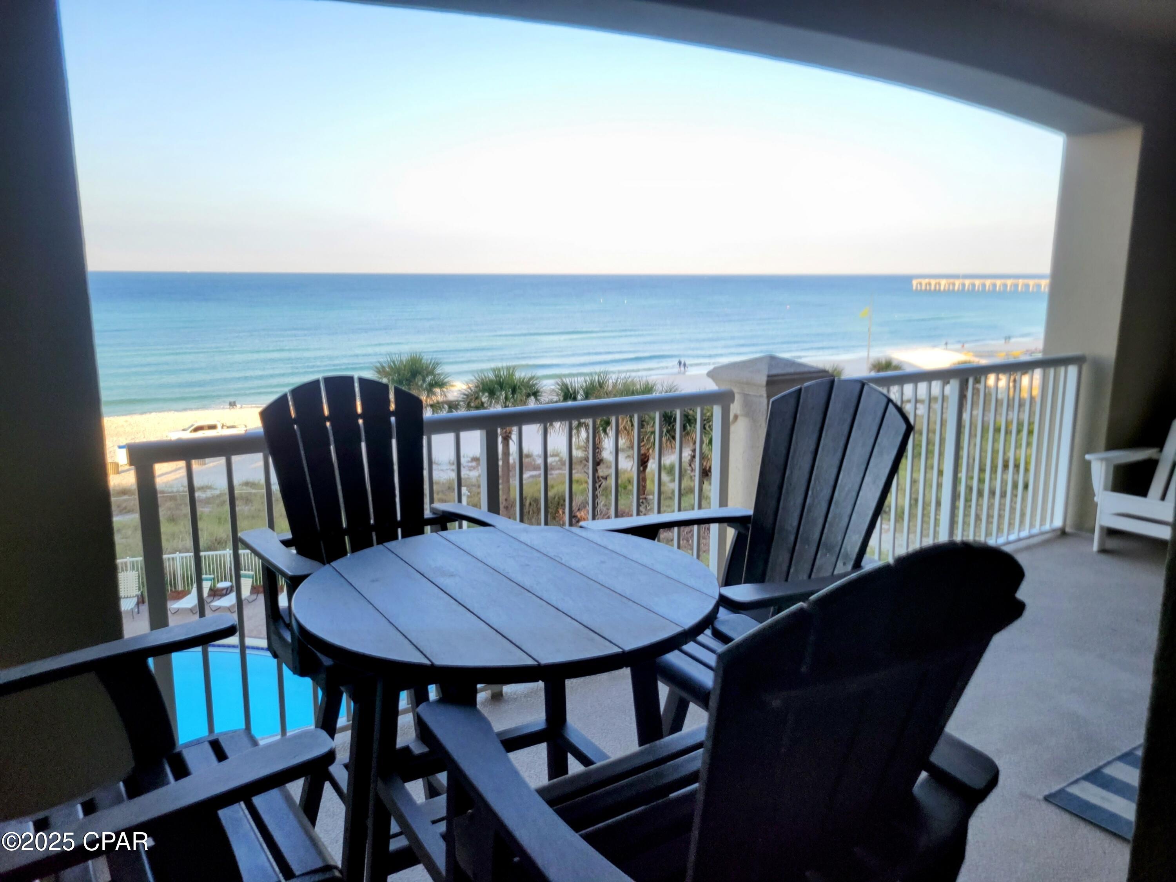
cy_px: 441
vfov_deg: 53.1
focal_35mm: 26
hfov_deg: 67.3
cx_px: 588
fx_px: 883
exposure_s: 1/483
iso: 40
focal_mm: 5.4
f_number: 1.8
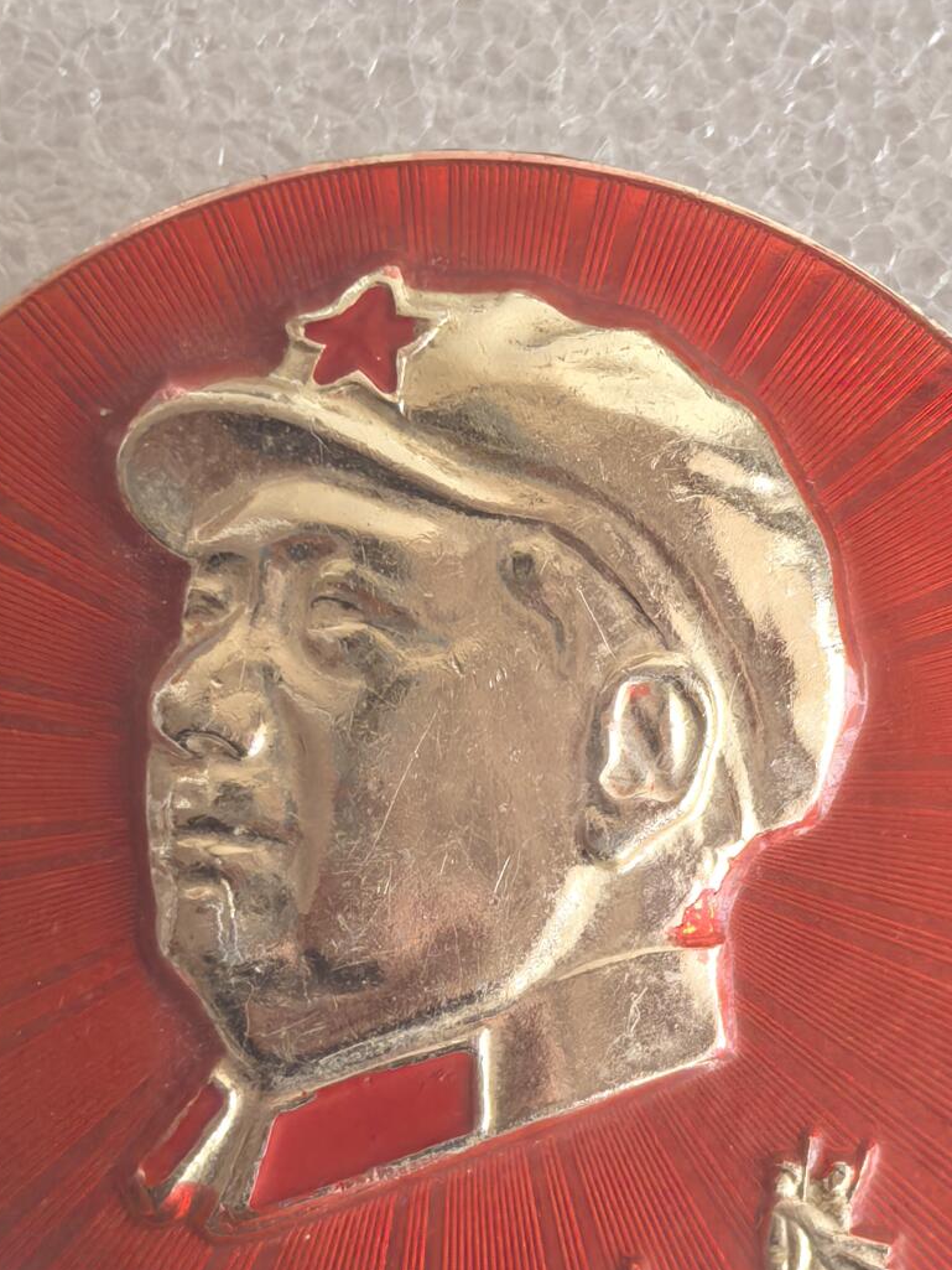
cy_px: 845
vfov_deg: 12.5
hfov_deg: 9.4
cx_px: 461
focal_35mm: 158
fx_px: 5792
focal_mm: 5.75
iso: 160
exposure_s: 1/300
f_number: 2
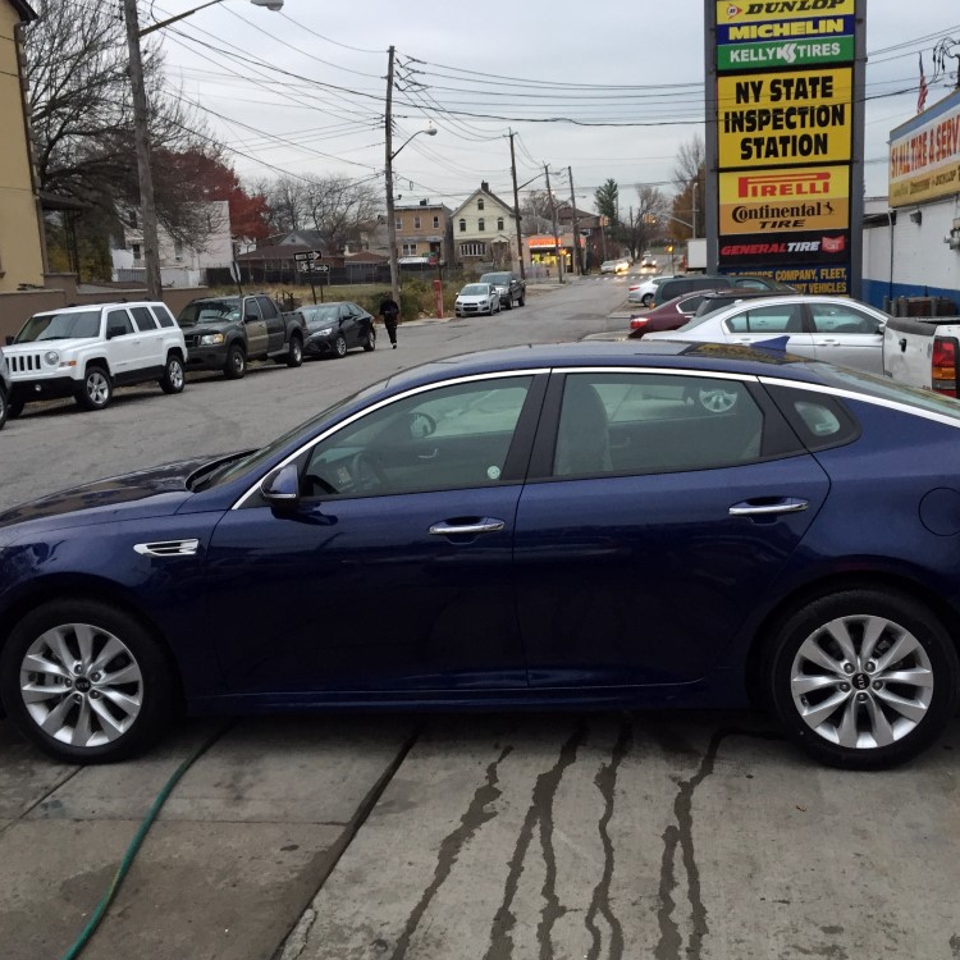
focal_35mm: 35
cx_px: 541
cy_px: 472
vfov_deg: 47.2
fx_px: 1098
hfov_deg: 47.1
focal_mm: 4.15
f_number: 2.2
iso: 80
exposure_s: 1/30
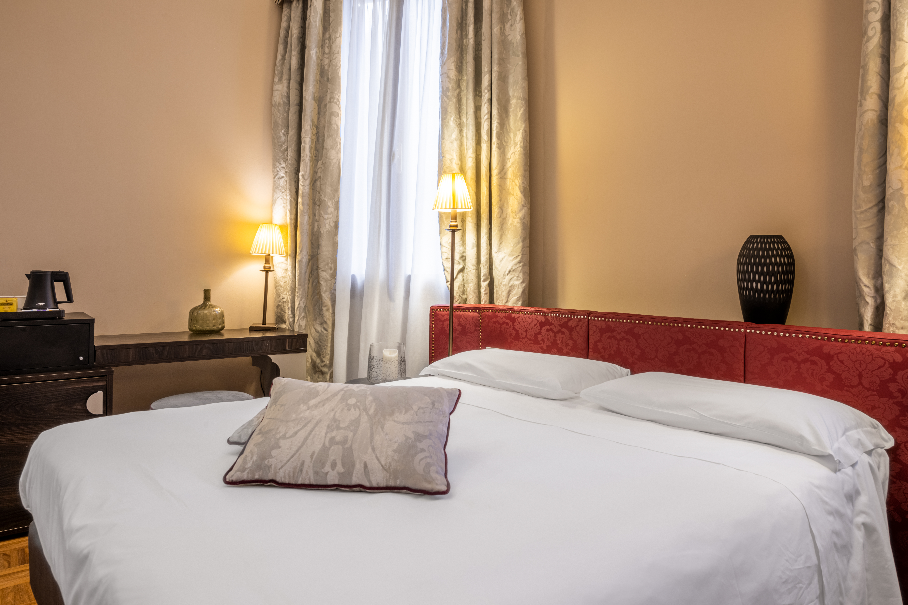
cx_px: 454
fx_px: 605
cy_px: 302
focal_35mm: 24
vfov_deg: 53.1
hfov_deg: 73.7
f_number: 11
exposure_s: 1/5
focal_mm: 24
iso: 100
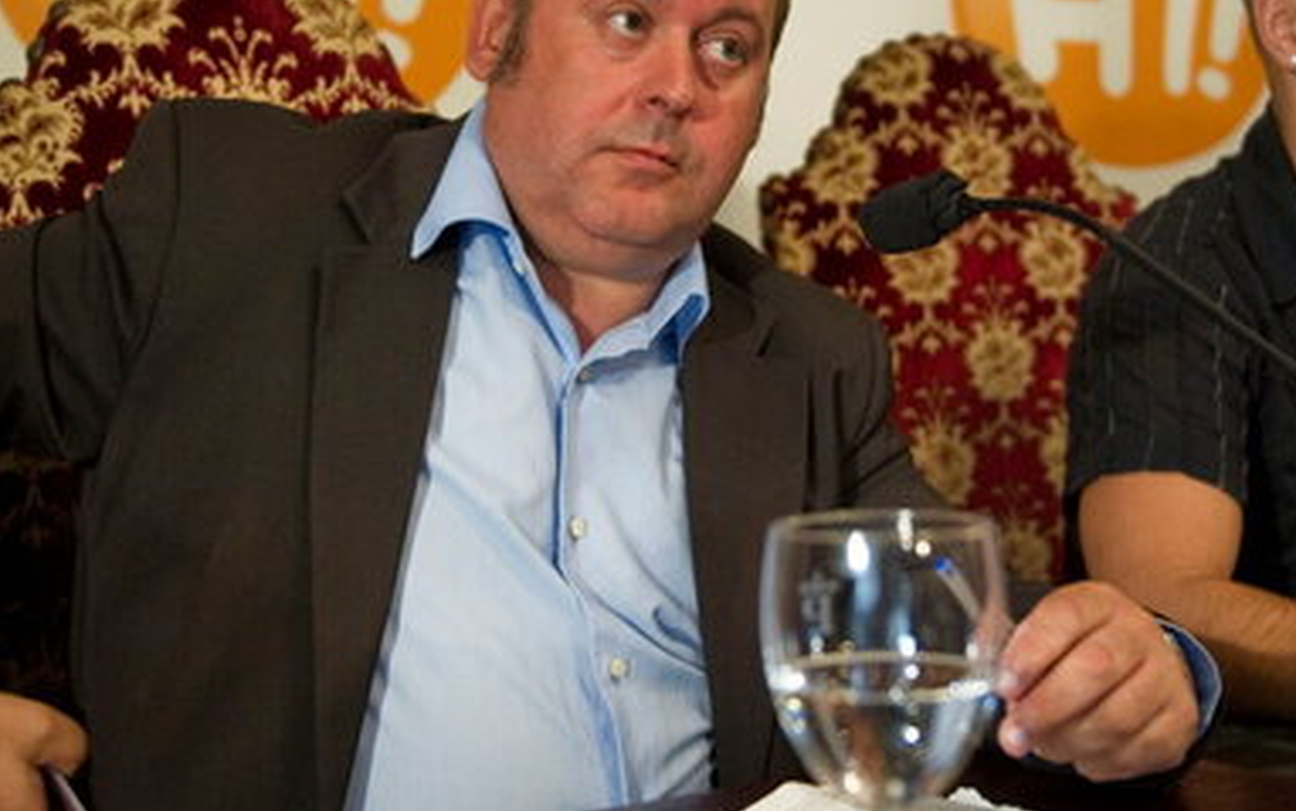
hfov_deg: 32.8
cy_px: 224
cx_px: 811
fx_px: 2190
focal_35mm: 62
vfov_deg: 20.8
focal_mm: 32
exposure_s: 1/60
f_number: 2.8
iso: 6400
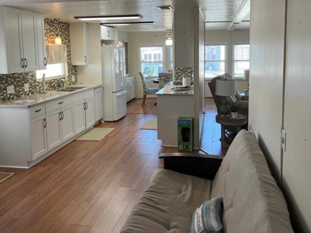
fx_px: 296
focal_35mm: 33
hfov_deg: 55.3
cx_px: 144
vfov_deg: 42.6
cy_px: 88
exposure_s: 1/120
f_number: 1.6
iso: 80
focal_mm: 5.1
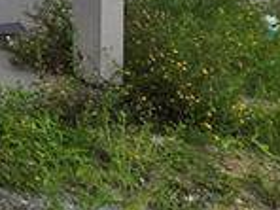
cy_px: -151
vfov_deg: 14.7
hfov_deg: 14.9
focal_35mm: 90
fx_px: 728
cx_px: -367
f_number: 1.9
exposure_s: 1/136
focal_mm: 2.2
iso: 40
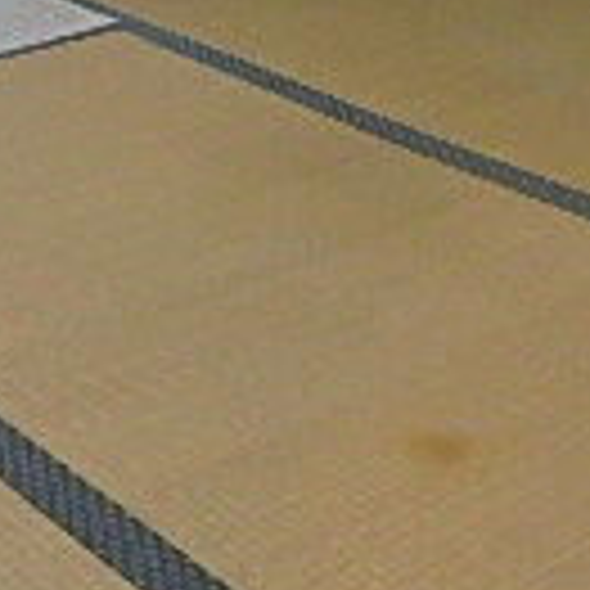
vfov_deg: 17.0
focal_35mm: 91
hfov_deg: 19.1
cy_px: -338
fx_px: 1755
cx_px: 266
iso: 800
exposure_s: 1/60
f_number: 3.5
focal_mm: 3.7
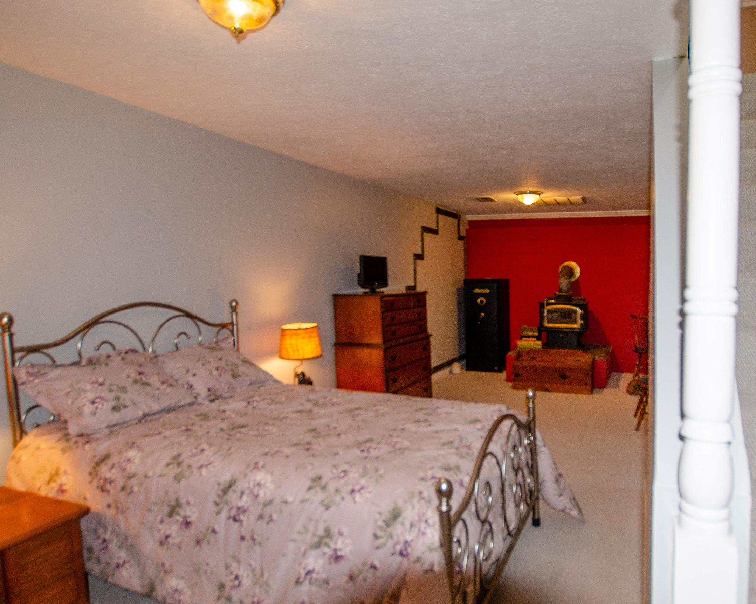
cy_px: 330
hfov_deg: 80.2
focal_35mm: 20
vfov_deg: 67.9
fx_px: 447
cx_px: 413
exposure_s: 1/60
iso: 100
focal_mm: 10
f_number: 3.5
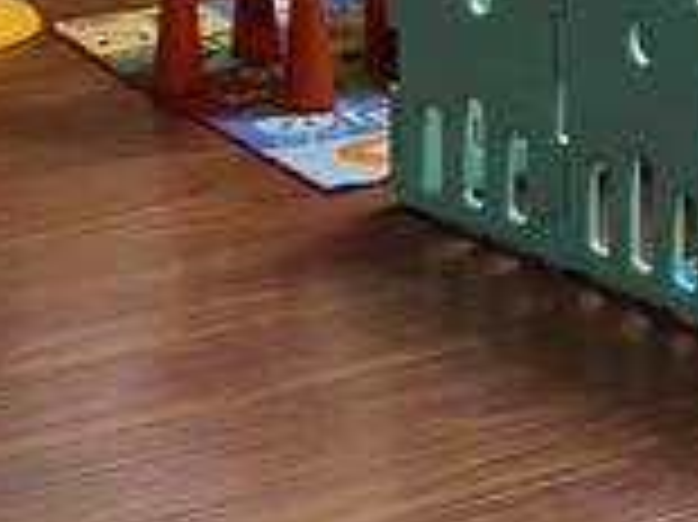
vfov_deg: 10.9
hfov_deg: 14.0
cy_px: -104
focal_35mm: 134
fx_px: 2700
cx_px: 982
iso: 100
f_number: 1.8
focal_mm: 4.25
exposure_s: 1/60
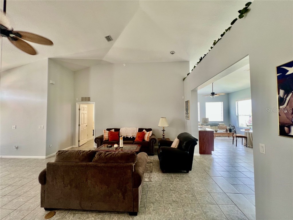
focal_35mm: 13
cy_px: 110
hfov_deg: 106.2
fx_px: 110
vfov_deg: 89.9
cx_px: 146
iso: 125
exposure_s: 1/60
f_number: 1.8
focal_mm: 1.57
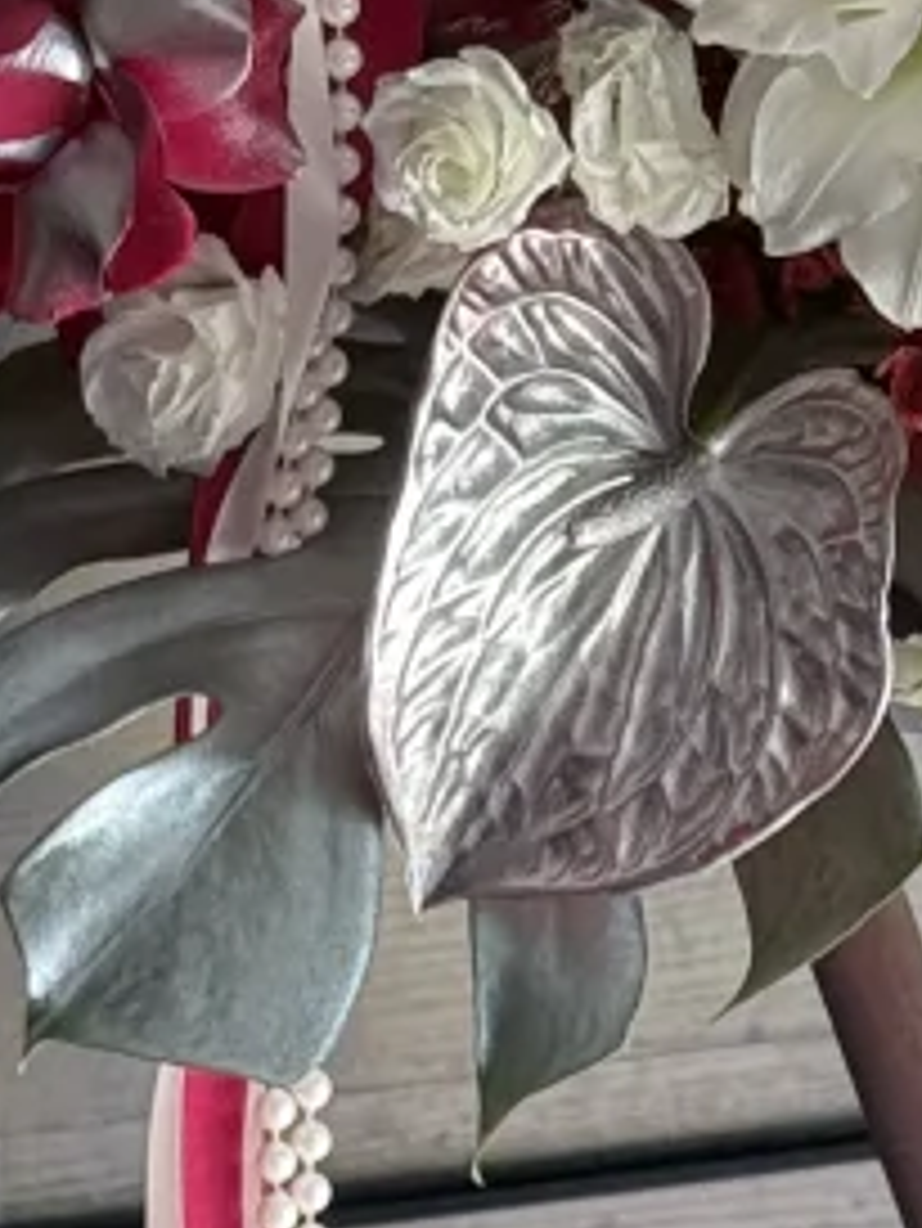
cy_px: -58
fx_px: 8978
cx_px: 1291
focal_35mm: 253
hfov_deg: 5.8
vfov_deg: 7.8
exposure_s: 1/110
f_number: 1.78
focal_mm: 6.76
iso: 100
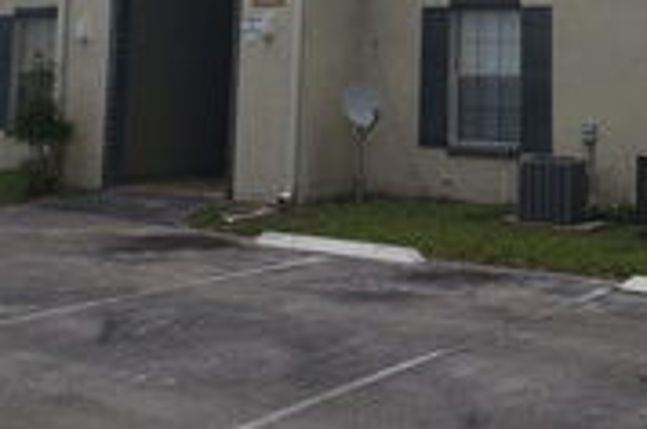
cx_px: 456
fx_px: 1166
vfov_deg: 19.8
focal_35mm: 65
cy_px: -58
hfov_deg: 30.7
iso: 50
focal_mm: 4.3
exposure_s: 1/1608
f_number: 2.4
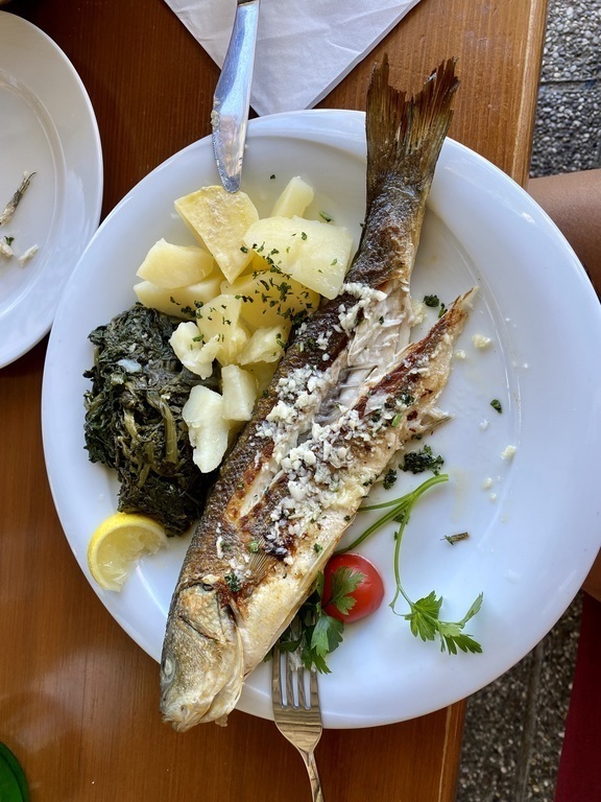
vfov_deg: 67.3
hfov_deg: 53.1
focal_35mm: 26
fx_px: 602
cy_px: 401
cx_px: 300
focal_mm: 4.25
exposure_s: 1/121
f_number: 1.8
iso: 64
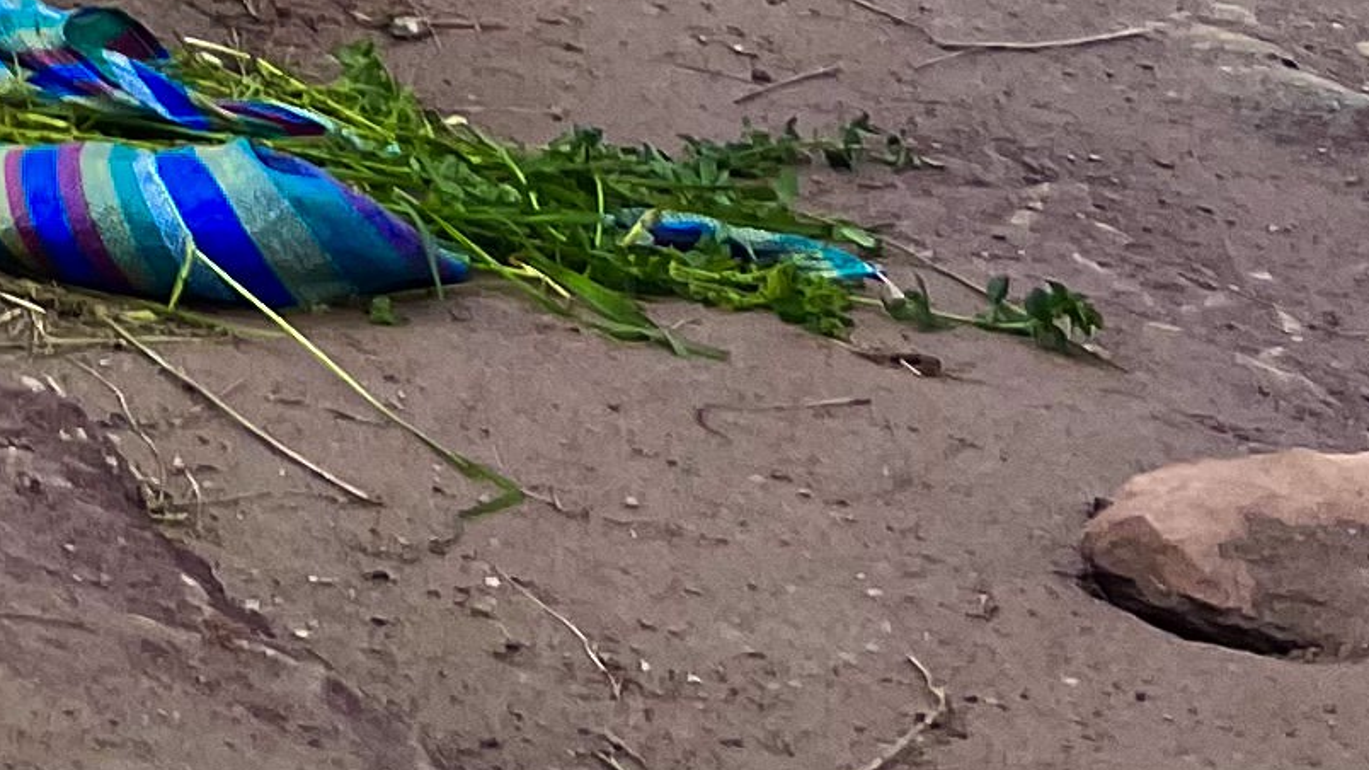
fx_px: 5154
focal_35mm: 142
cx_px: -867
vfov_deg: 7.1
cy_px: -1908
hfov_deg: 13.9
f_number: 1.5
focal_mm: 5.7
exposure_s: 1/6993
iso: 50
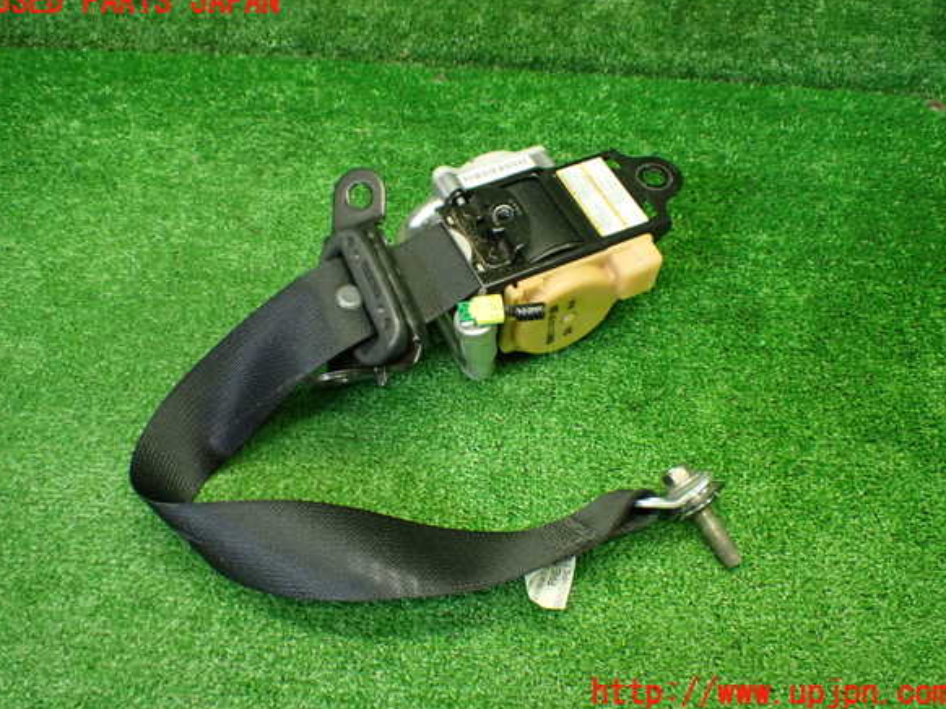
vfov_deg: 42.9
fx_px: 901
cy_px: 348
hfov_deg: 55.4
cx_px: 471
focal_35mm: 33
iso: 800
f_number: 2.4
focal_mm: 5.79
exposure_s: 1/125
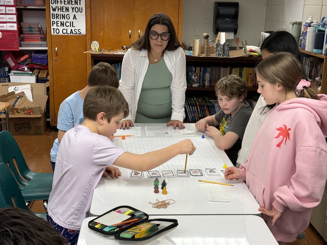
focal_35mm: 48
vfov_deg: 30.3
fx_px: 453
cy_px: 122
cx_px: 164
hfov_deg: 39.7
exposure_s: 1/60
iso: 64
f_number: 1.78
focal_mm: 6.76
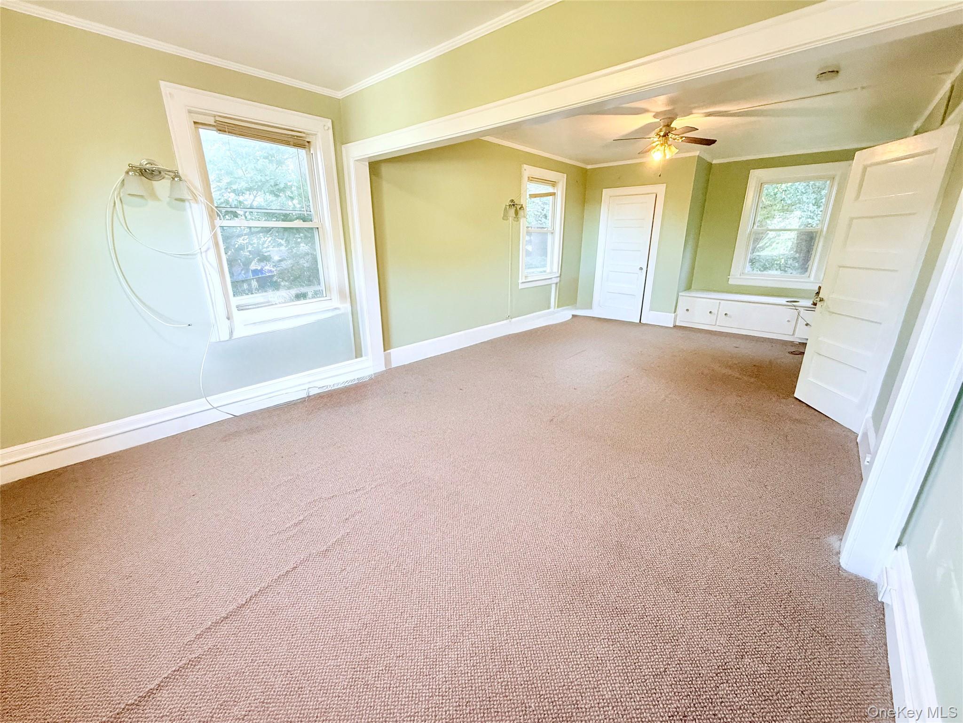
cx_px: 482
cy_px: 362
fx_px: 389
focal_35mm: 14
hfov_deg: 102.1
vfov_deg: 85.7
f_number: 2.2
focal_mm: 2.22
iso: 320
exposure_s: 1/60
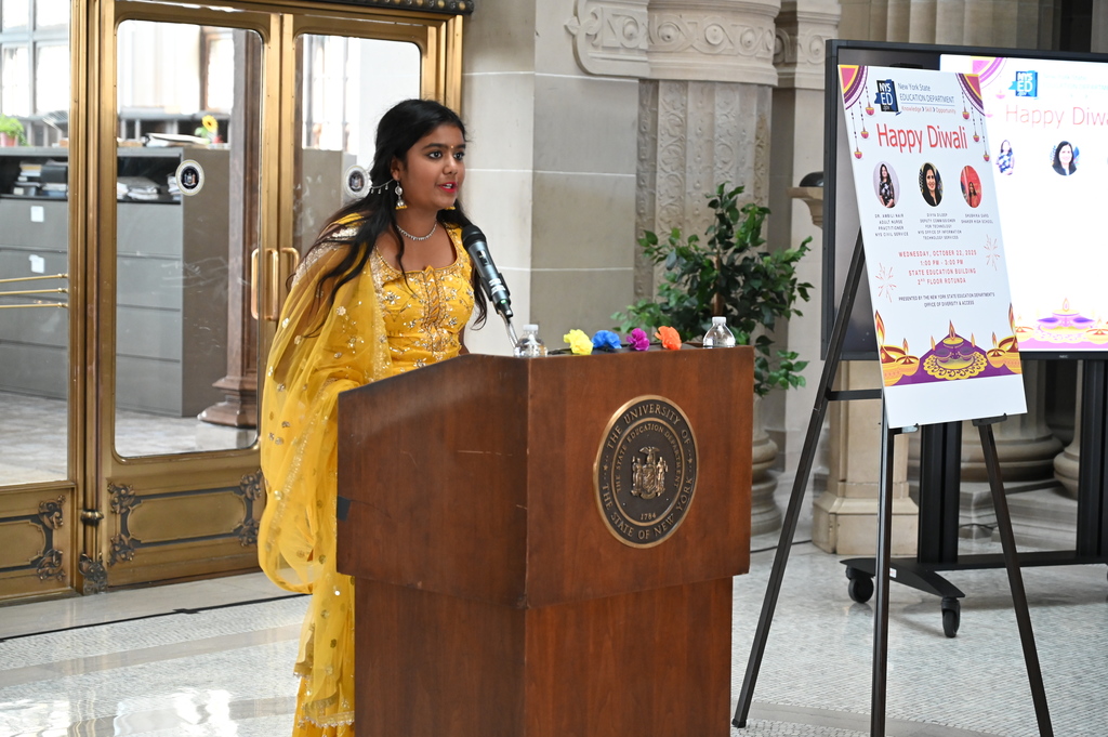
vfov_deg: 19.4
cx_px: 554
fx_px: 2153
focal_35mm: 70
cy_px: 368
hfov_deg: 28.9
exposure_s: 1/60
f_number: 4
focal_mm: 70
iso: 3600
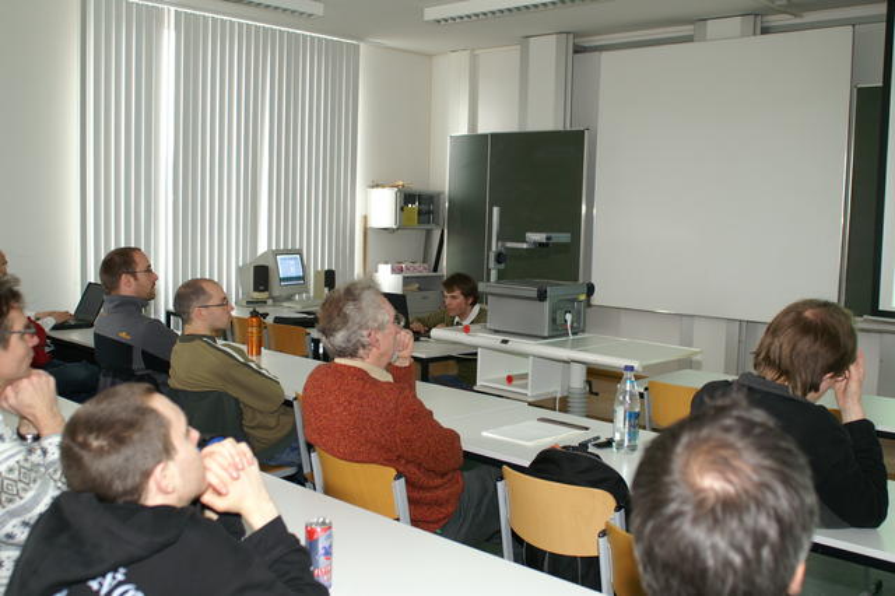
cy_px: 298
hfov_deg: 53.2
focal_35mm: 36
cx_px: 448
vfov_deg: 36.8
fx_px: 894
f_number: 2.8
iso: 200
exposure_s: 1/80
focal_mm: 24
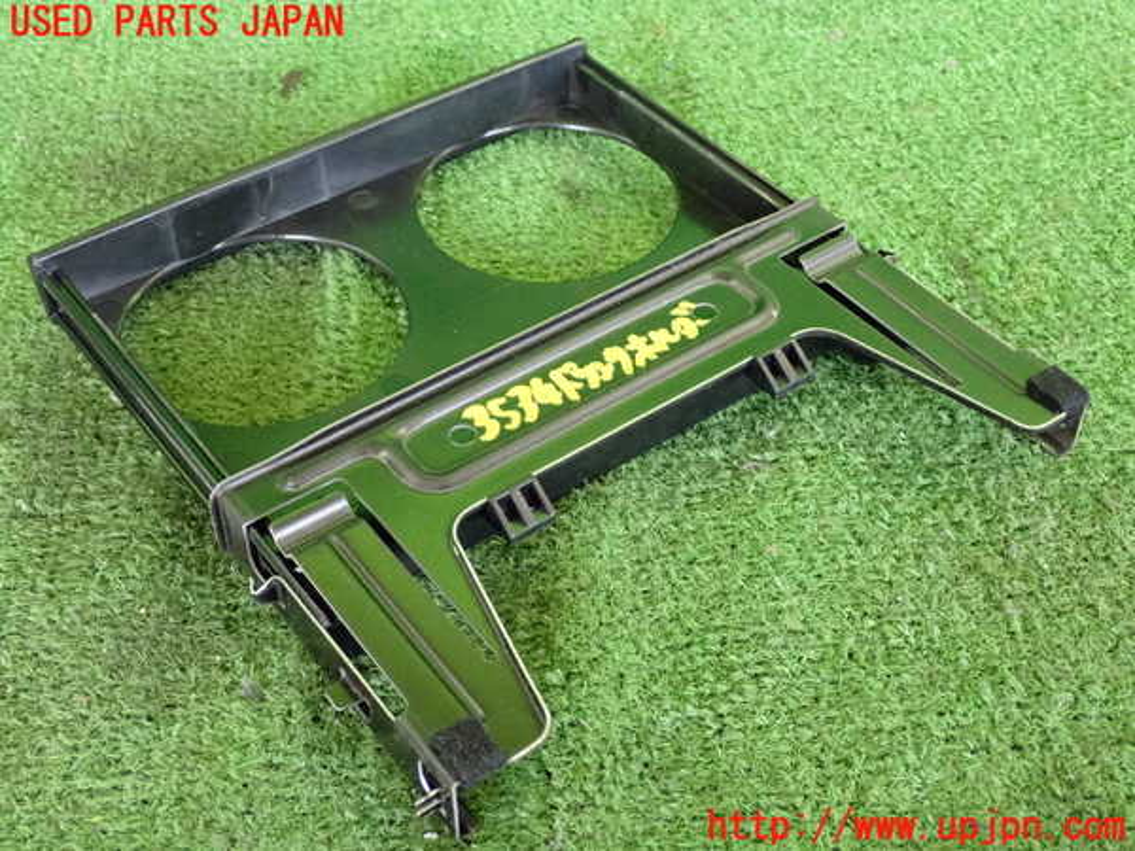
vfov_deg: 30.9
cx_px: 568
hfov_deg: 40.4
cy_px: 426
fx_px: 1541
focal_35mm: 47
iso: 1250
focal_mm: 8.4
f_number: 3.1
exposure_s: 1/125
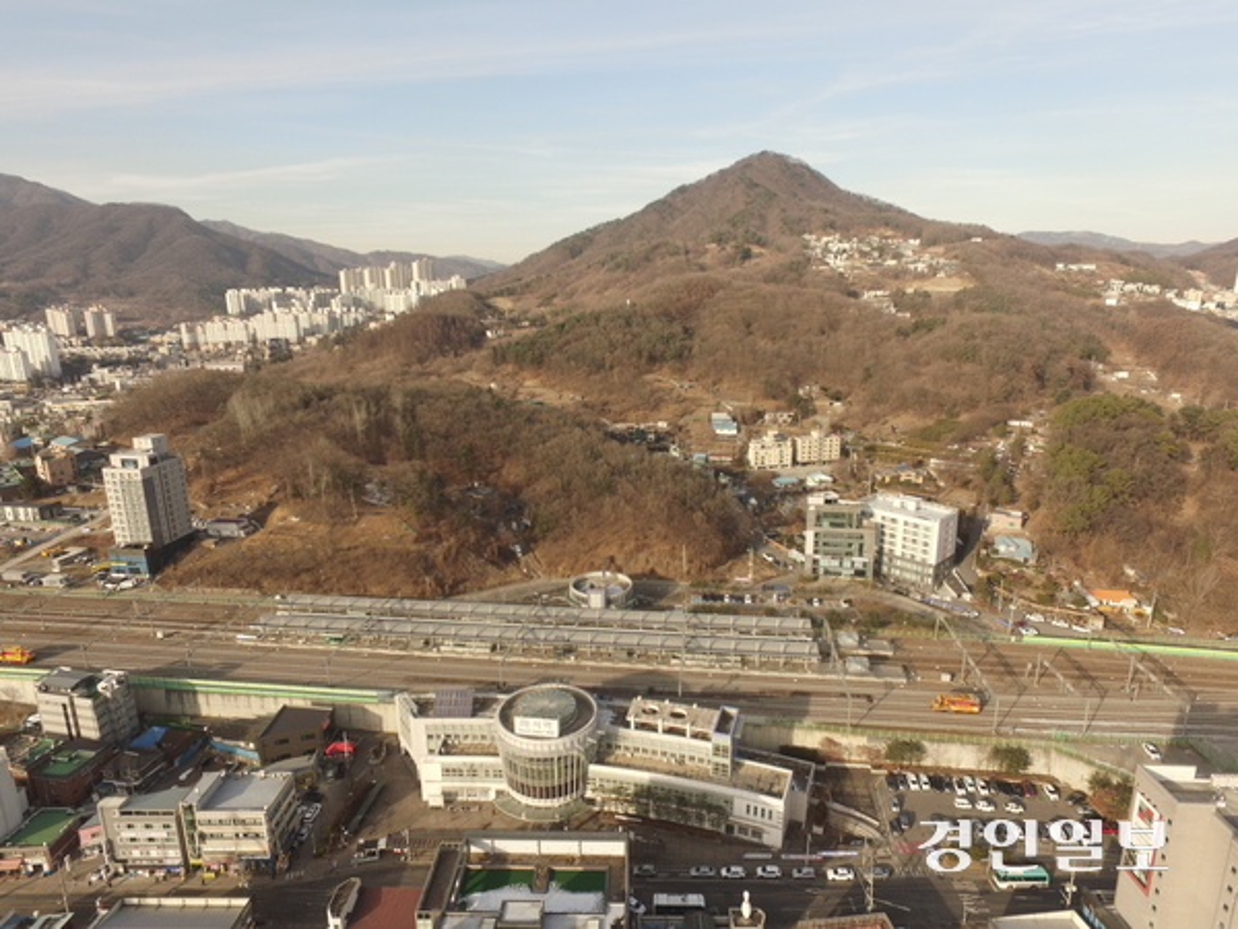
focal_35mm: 20
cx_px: 619
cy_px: 464
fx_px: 715
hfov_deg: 81.7
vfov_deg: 66.0
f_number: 2.8
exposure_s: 1/442
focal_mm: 3.61
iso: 100
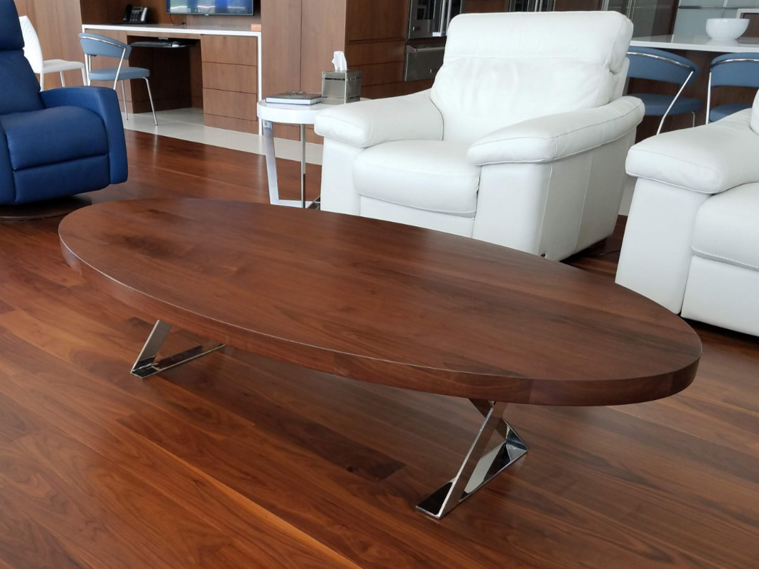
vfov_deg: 53.1
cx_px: 380
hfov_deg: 67.3
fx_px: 570
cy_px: 284
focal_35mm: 26
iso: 50
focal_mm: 4.2
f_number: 1.7
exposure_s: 1/60
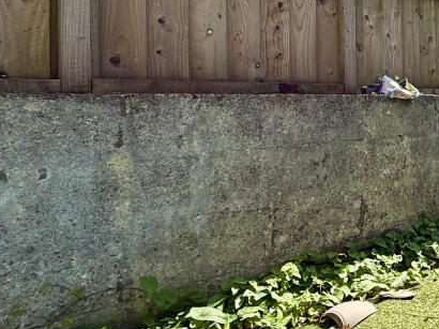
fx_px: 444
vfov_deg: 40.0
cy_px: 101
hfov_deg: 40.2
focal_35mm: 35
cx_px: 505
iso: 64
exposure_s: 1/1795
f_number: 2.2
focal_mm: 2.22
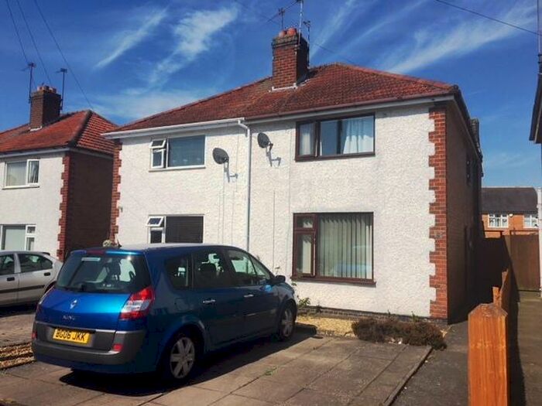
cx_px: 271
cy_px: 203
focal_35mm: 29
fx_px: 454
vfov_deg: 48.2
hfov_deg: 61.7
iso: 25
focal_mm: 4.15
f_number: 2.2
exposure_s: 1/4808
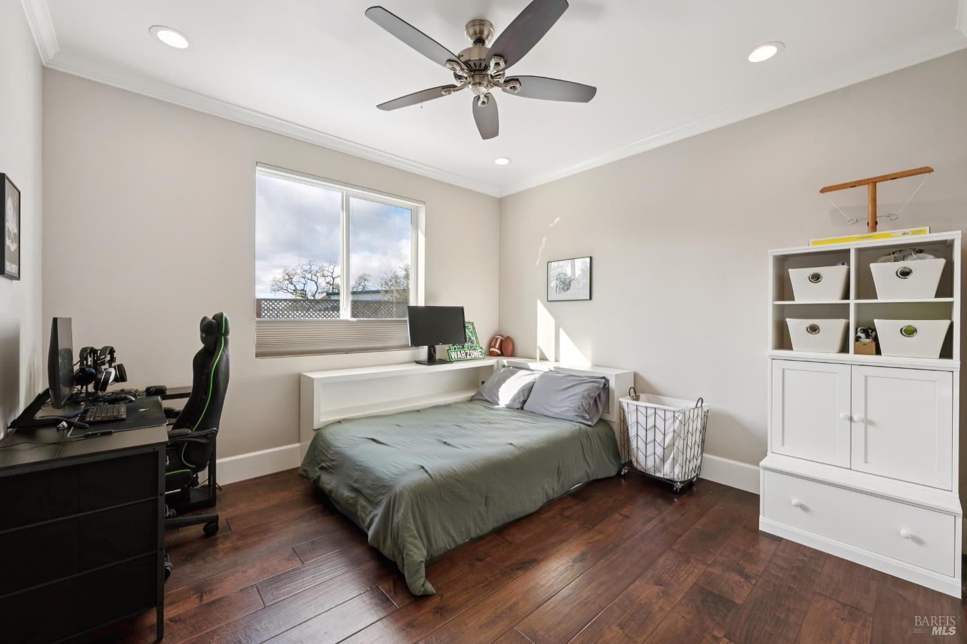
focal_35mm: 14
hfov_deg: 104.3
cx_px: 484
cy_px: 322
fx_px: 376
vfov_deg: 81.1
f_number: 8
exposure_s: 1/80
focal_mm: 14
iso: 200
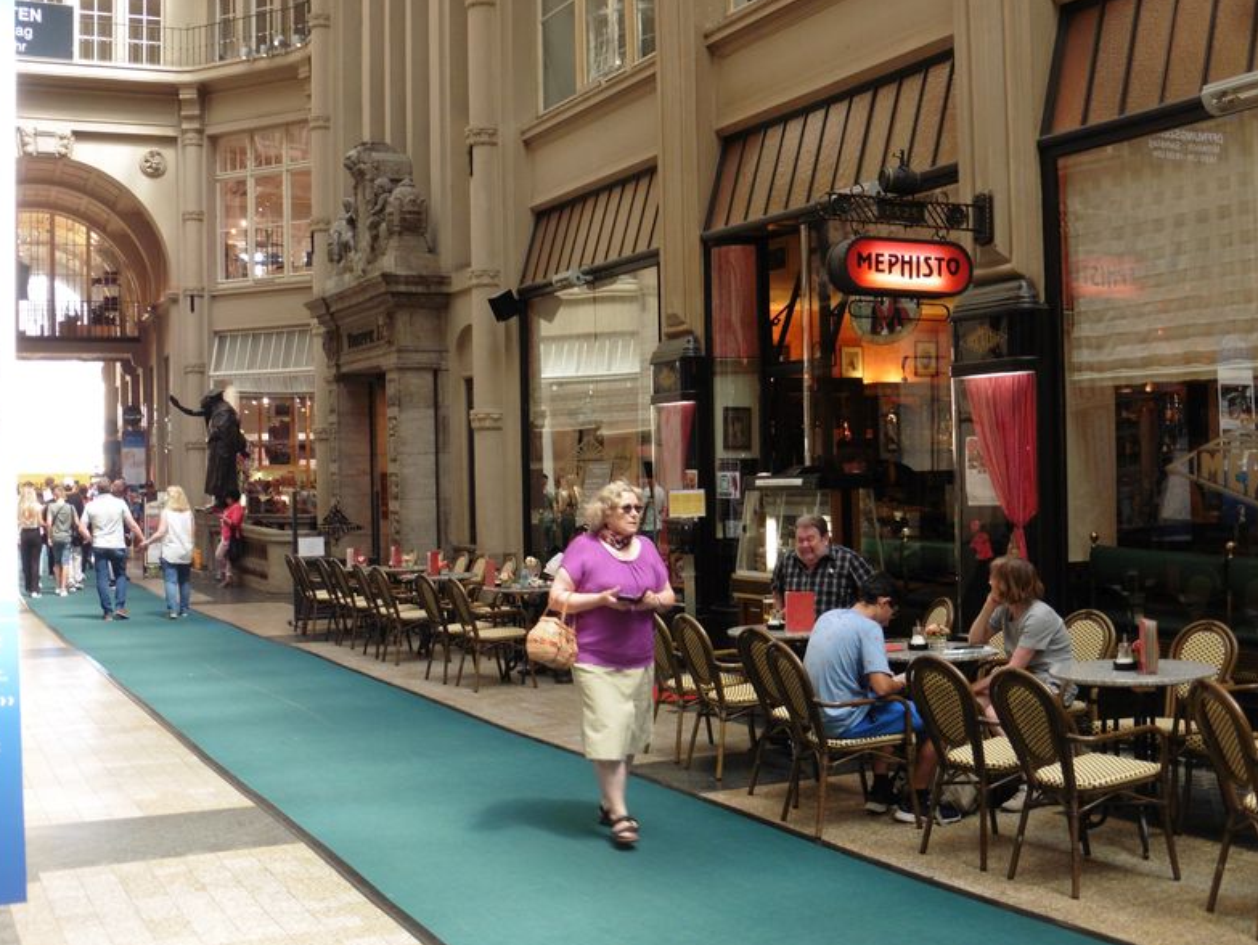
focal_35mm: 48
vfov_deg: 30.3
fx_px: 1745
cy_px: 474
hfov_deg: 39.6
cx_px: 619
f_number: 4.2
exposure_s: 1/80
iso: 250
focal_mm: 8.5
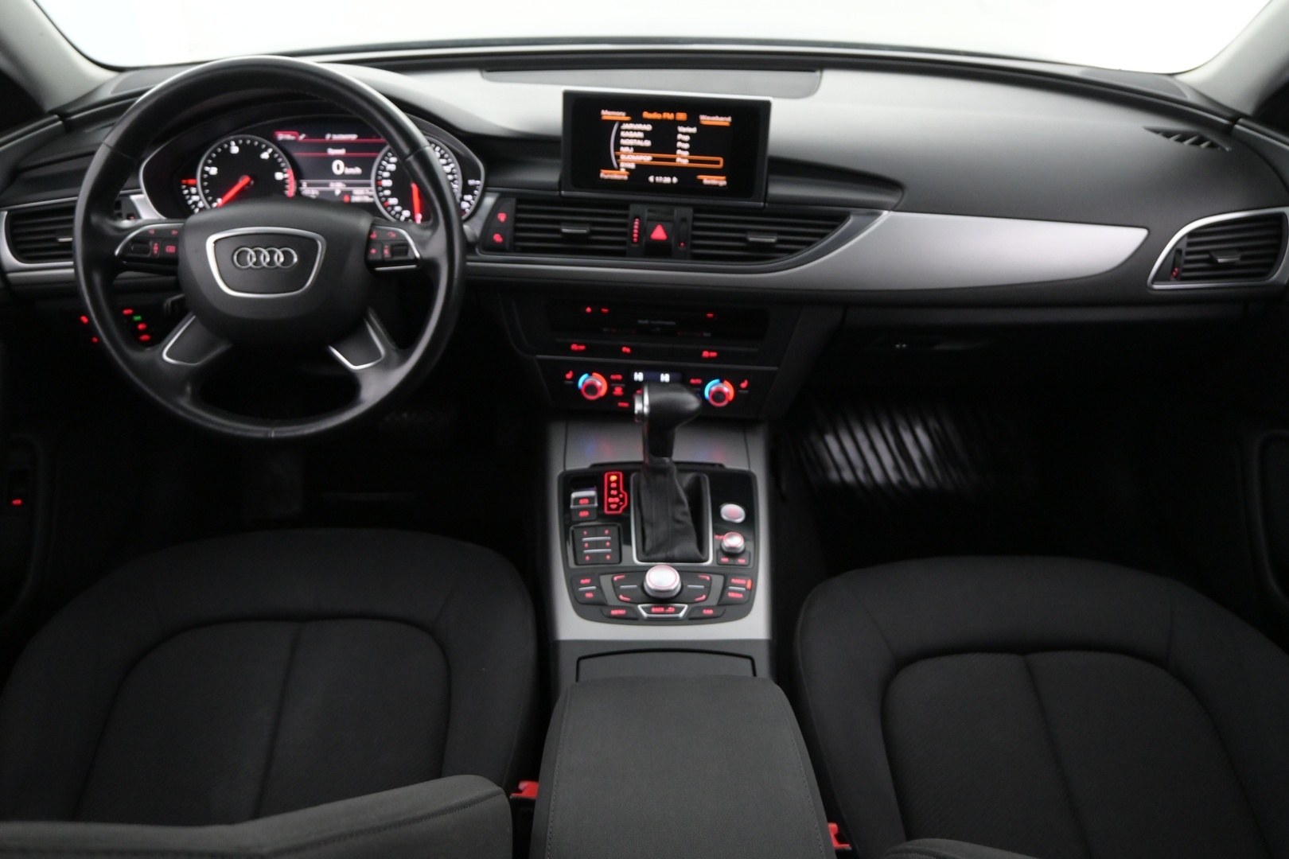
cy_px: 430
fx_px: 1074
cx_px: 644
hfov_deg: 61.9
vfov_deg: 43.6
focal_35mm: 30
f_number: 3.8
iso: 2500
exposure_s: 1/40
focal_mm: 20
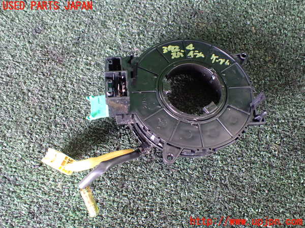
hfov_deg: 60.0
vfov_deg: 46.8
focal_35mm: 30
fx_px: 264
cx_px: 152
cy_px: 114
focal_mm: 5.4
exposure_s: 1/30
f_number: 2.3
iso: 800
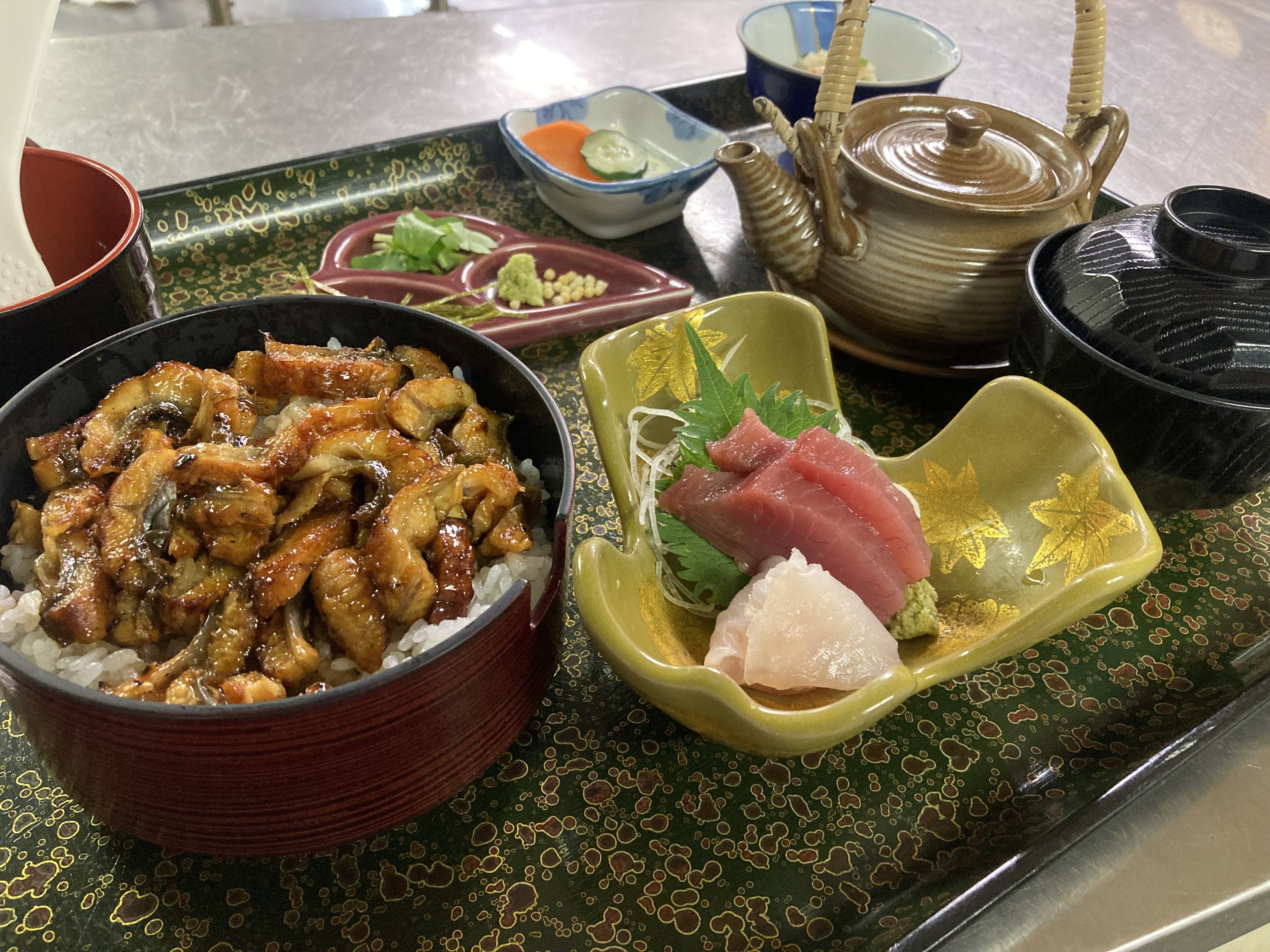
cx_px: 635
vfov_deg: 49.7
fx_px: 1027
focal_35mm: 28
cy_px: 476
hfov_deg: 63.4
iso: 320
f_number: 1.8
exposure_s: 1/33
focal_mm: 3.99
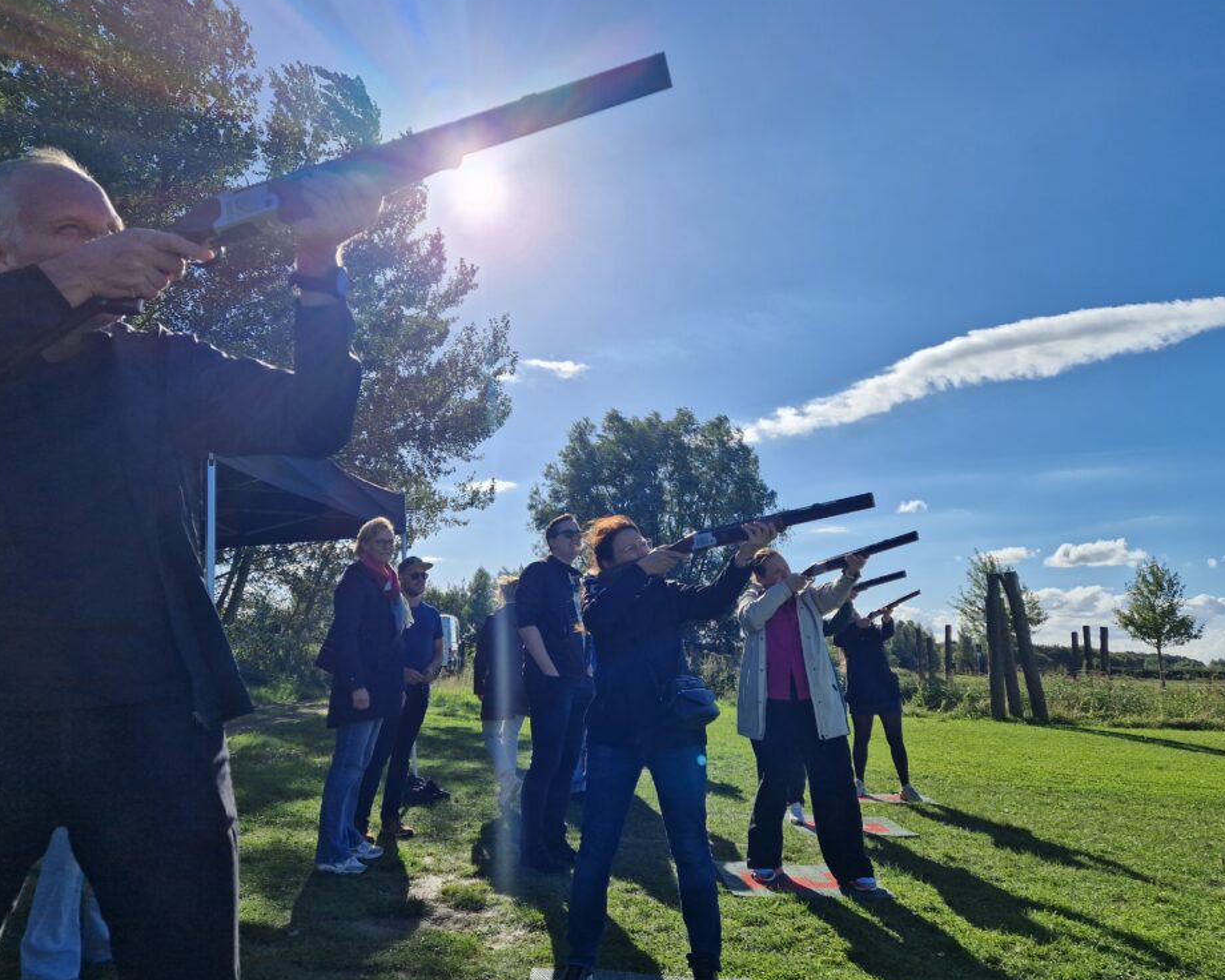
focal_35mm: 25
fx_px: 906
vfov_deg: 56.8
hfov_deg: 68.1
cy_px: 481
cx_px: 591
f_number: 1.8
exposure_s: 1/3152
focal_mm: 5.4
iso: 50
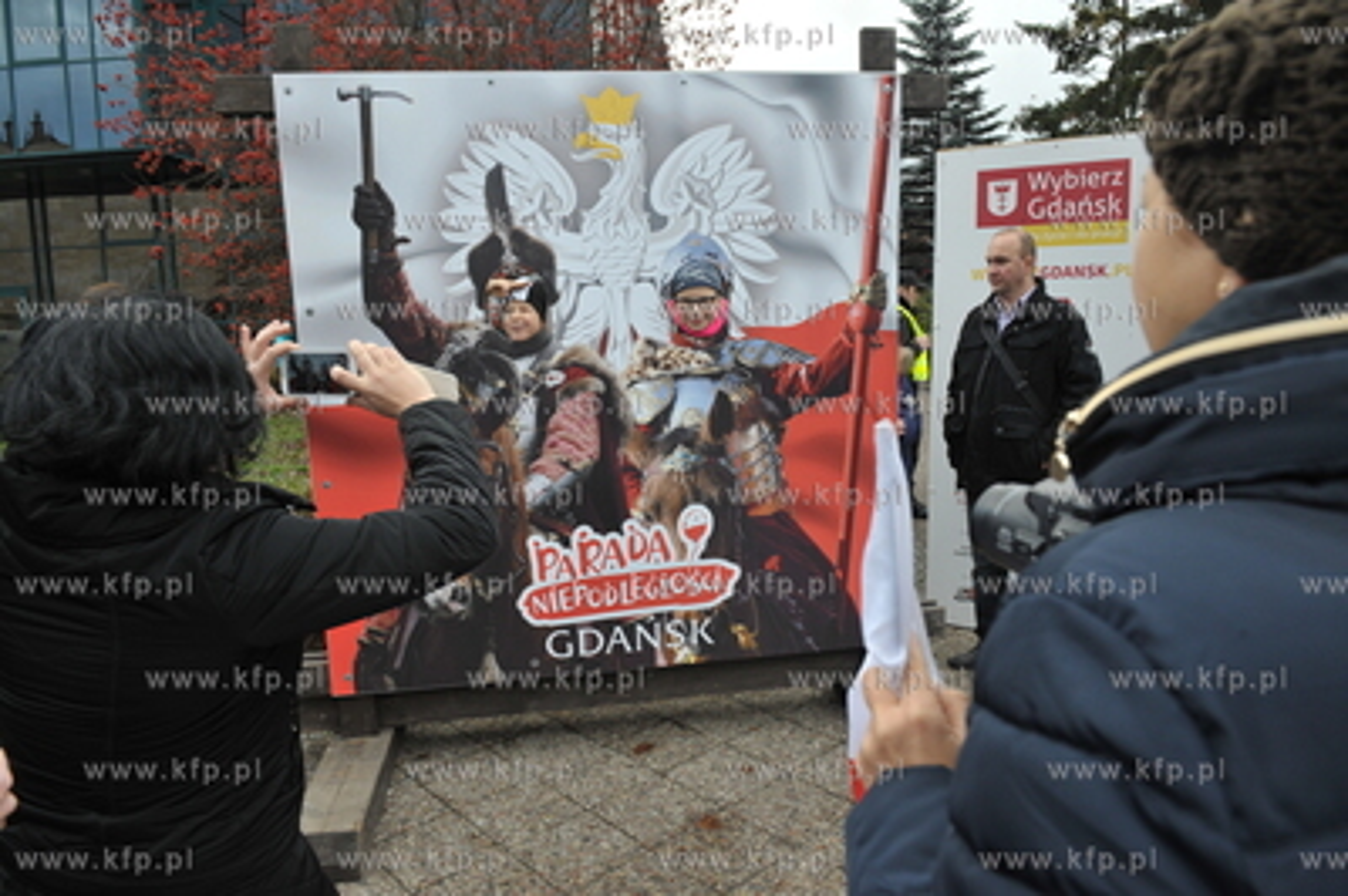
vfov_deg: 53.1
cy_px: 448
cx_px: 674
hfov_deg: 73.8
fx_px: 898
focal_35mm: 24
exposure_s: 1/320
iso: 800
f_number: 6.3
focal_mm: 24
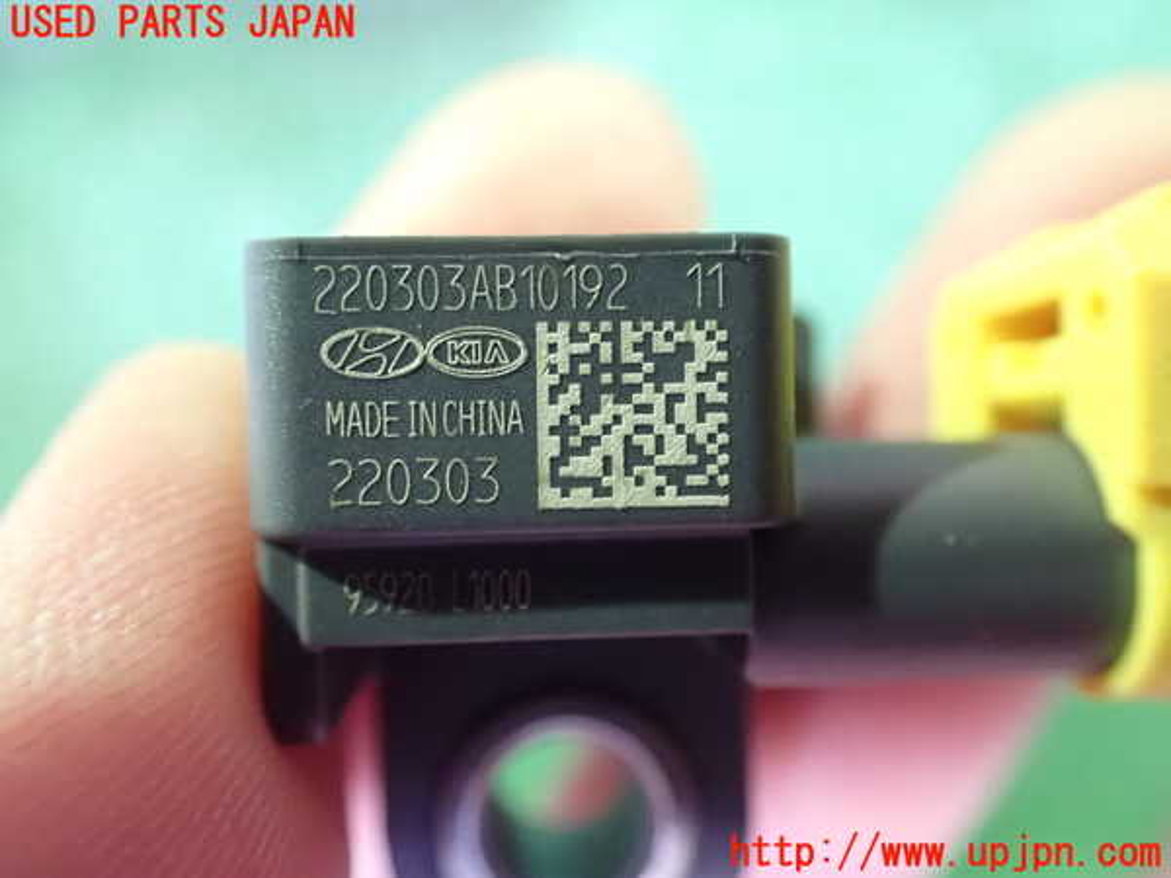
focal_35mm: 30
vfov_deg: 46.8
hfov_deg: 60.0
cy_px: 439
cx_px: 586
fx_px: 1015
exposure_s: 1/25
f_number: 2.3
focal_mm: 5.4
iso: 1600
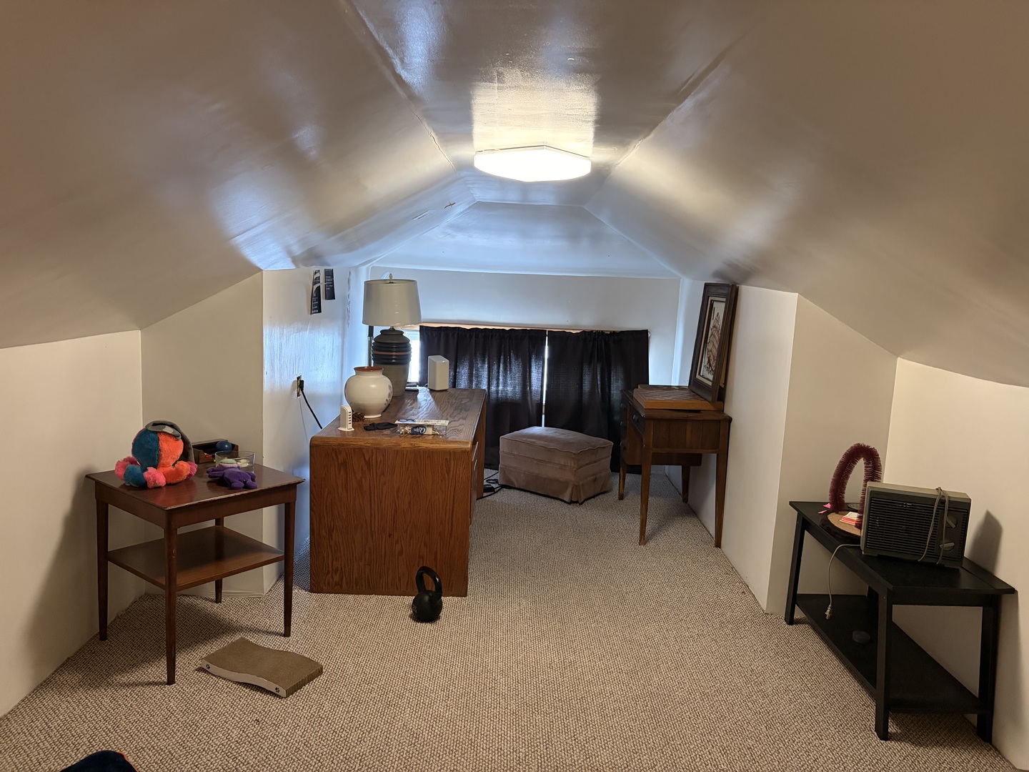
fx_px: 773
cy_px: 386
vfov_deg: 53.1
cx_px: 514
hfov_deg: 67.3
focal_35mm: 26
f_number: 1.6
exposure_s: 1/40
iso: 500
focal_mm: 5.96
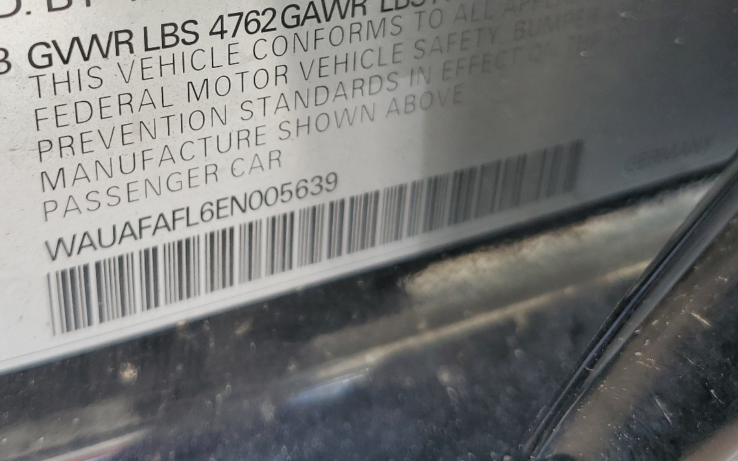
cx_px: 251
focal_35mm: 41
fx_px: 824
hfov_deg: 47.5
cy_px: 60
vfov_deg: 30.1
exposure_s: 1/192
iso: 50
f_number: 1.5
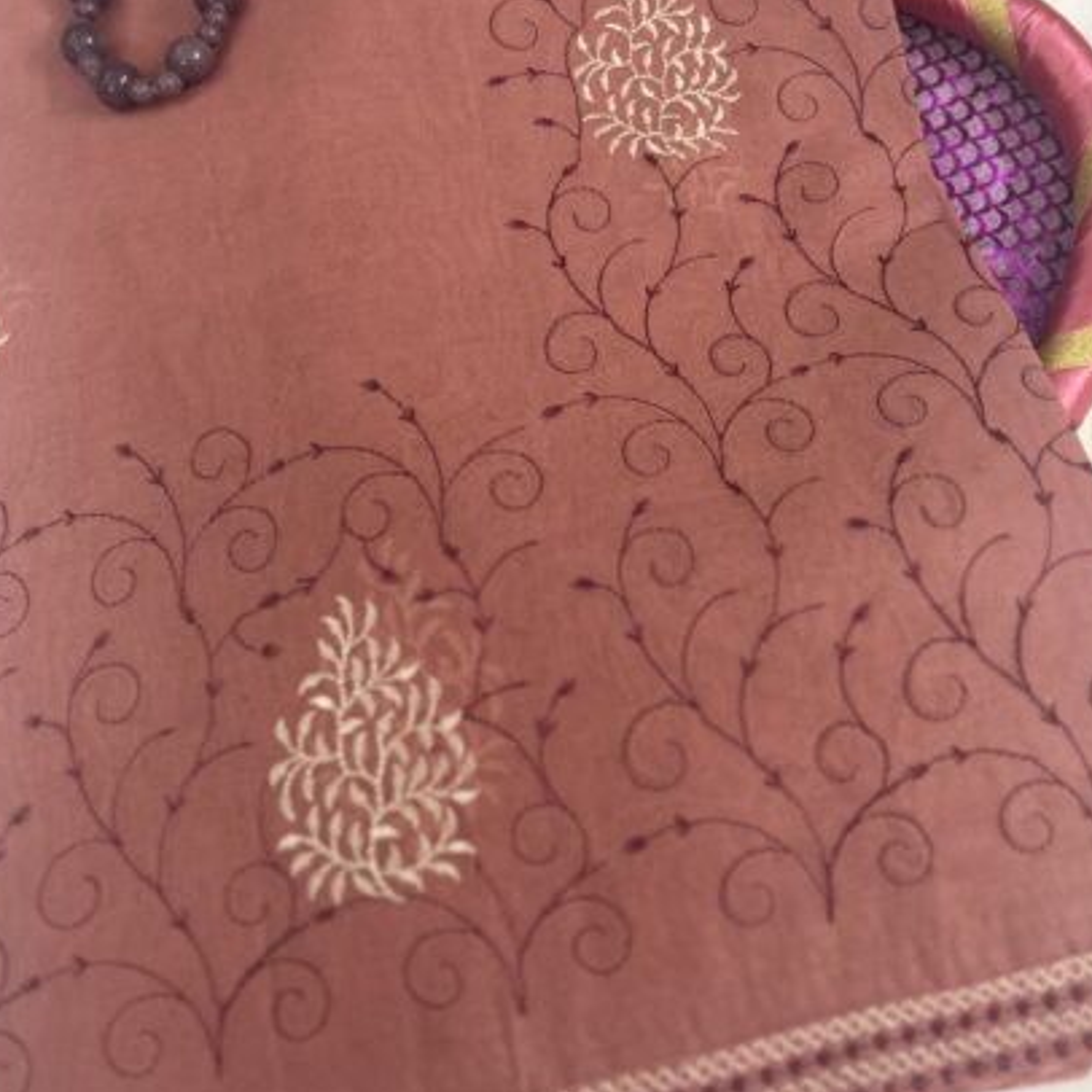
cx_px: 570
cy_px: 366
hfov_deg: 48.4
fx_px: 1213
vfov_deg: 47.7
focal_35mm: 34
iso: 80
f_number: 1.5
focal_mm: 5.7
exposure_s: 1/50
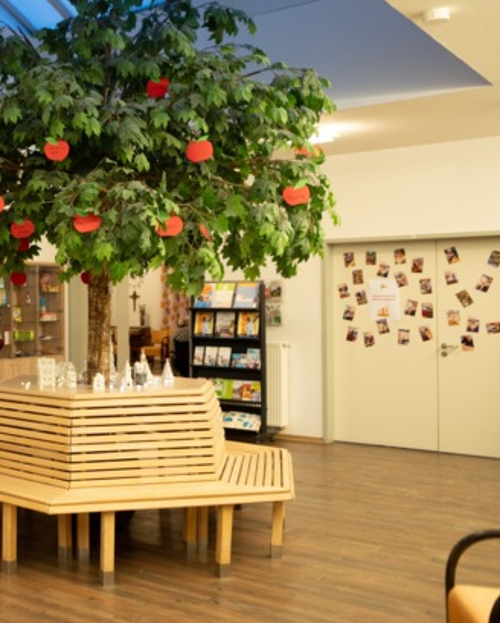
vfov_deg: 41.9
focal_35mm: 44
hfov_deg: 30.4
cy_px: 269
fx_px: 813
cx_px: -59
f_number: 1.8
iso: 800
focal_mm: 24
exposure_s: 1/250
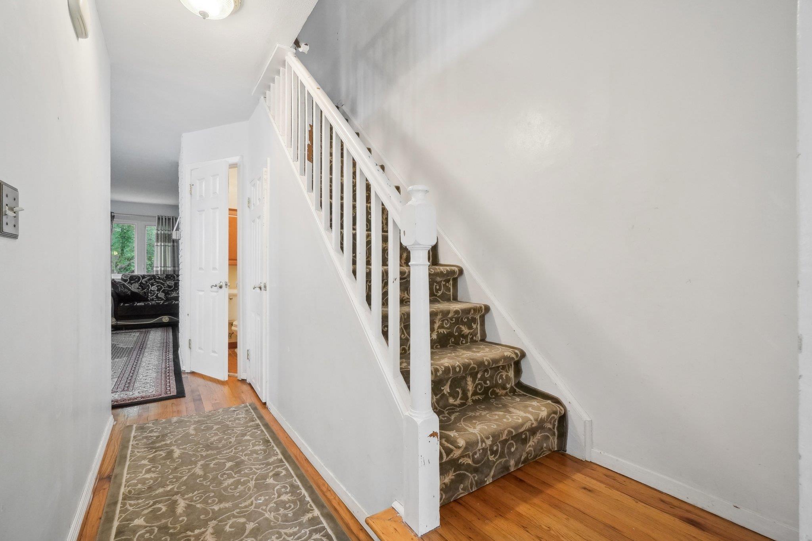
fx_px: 338
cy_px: 270
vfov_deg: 77.3
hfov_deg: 100.4
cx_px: 406
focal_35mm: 15
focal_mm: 10
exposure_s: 1/30
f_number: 8
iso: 2000
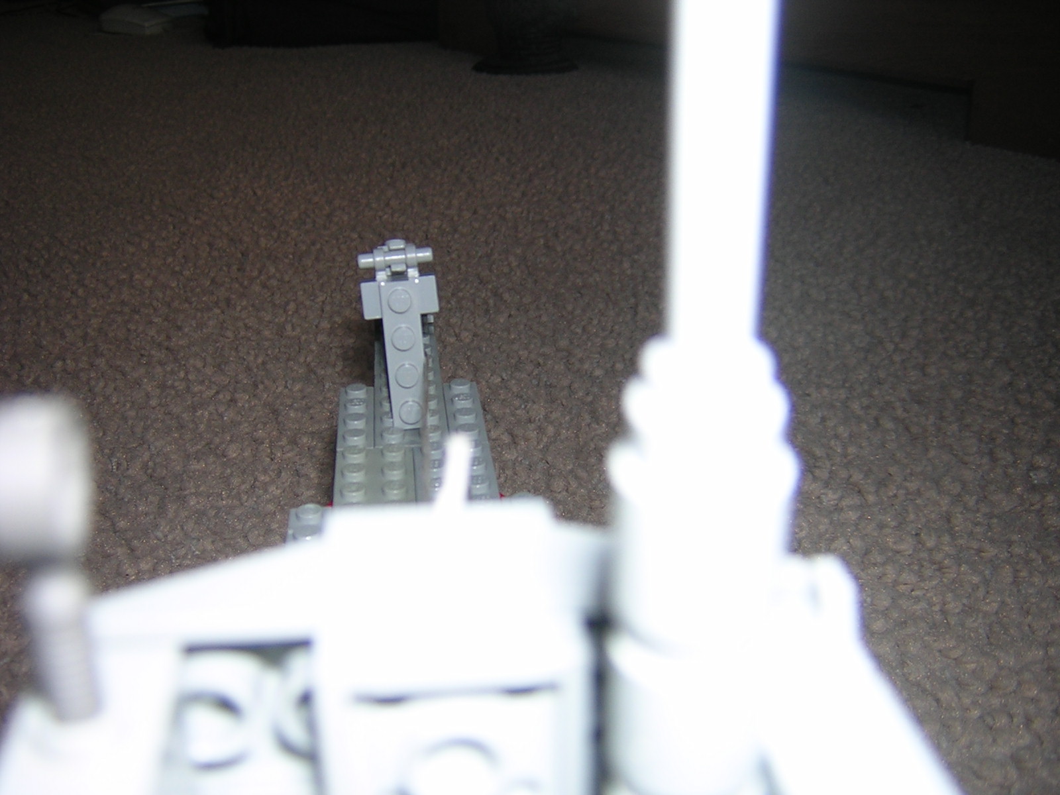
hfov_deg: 51.4
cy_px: 398
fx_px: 1102
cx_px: 530
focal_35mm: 36
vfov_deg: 39.7
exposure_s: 1/60.1
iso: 100
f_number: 2.6
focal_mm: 4.7
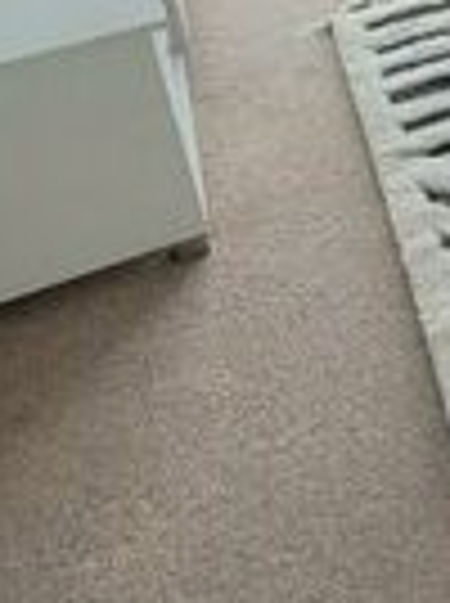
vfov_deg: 24.7
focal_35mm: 68
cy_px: -191
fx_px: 1182
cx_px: 842
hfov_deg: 17.1
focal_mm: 1.74
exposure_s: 1/187
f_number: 2.2
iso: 40
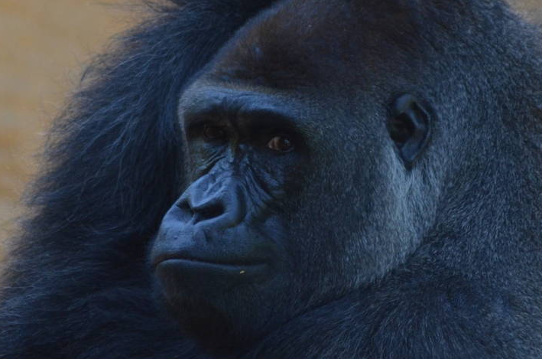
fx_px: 11699
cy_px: 184
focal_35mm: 779
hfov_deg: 2.7
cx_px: 252
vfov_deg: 1.8
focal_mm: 230
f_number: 5
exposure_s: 1/800
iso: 800
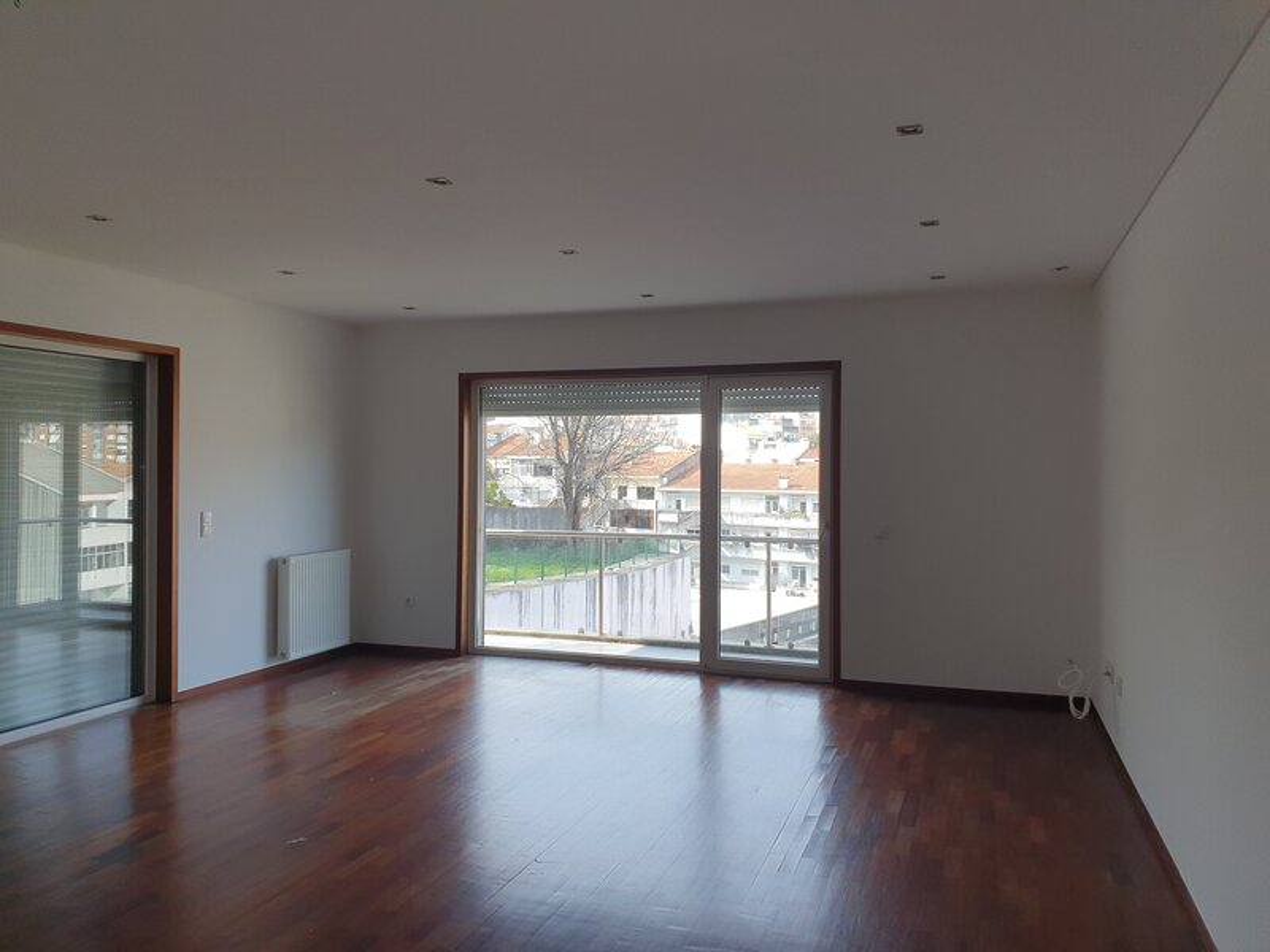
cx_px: 635
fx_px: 954
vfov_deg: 53.1
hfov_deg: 67.3
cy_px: 476
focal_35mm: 26
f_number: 2.4
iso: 50
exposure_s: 1/229
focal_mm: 4.32
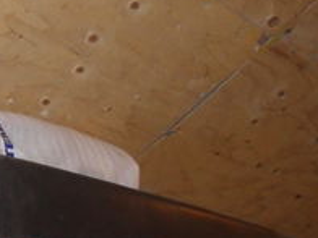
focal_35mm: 114
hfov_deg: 16.7
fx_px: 1047
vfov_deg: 12.8
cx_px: -41
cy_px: 248
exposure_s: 1/45
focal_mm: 6.3
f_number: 3.2
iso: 200
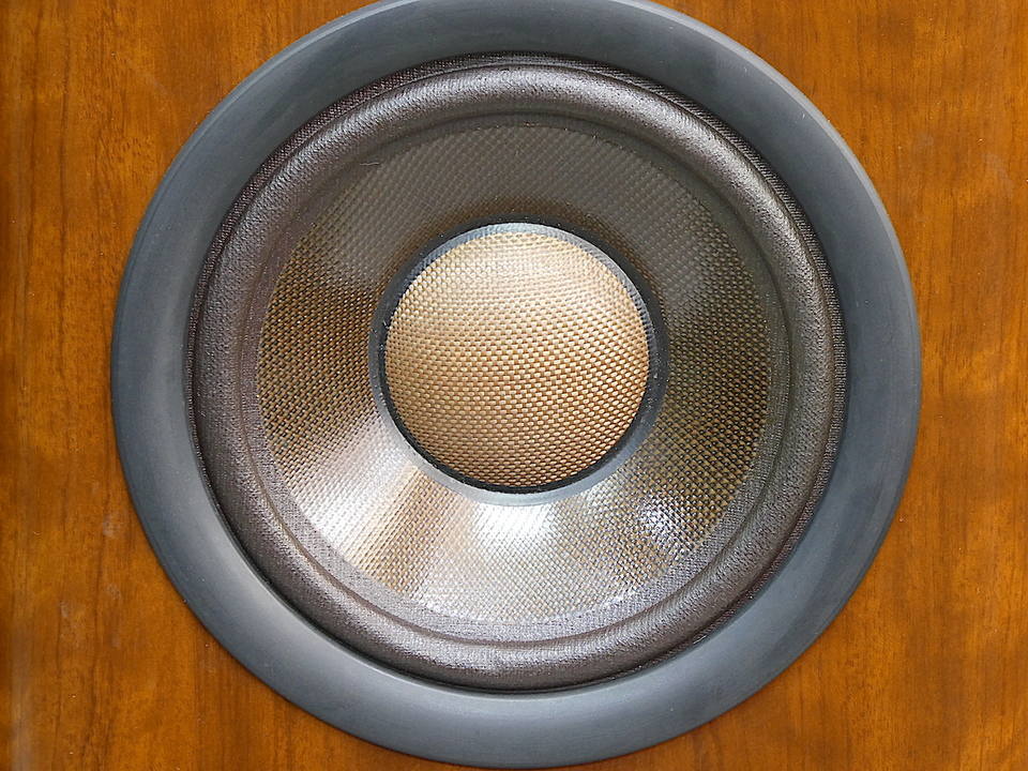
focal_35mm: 200
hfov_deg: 9.9
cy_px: 386
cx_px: 514
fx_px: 5939
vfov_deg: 7.4
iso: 200
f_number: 5.6
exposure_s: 1/4
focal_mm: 35.8
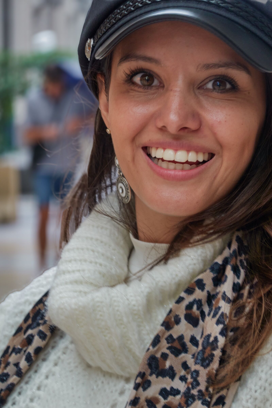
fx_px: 1983
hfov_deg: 7.8
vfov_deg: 11.7
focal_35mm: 175
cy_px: 204
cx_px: 136
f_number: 4.5
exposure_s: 1/60
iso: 250
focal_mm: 63.55
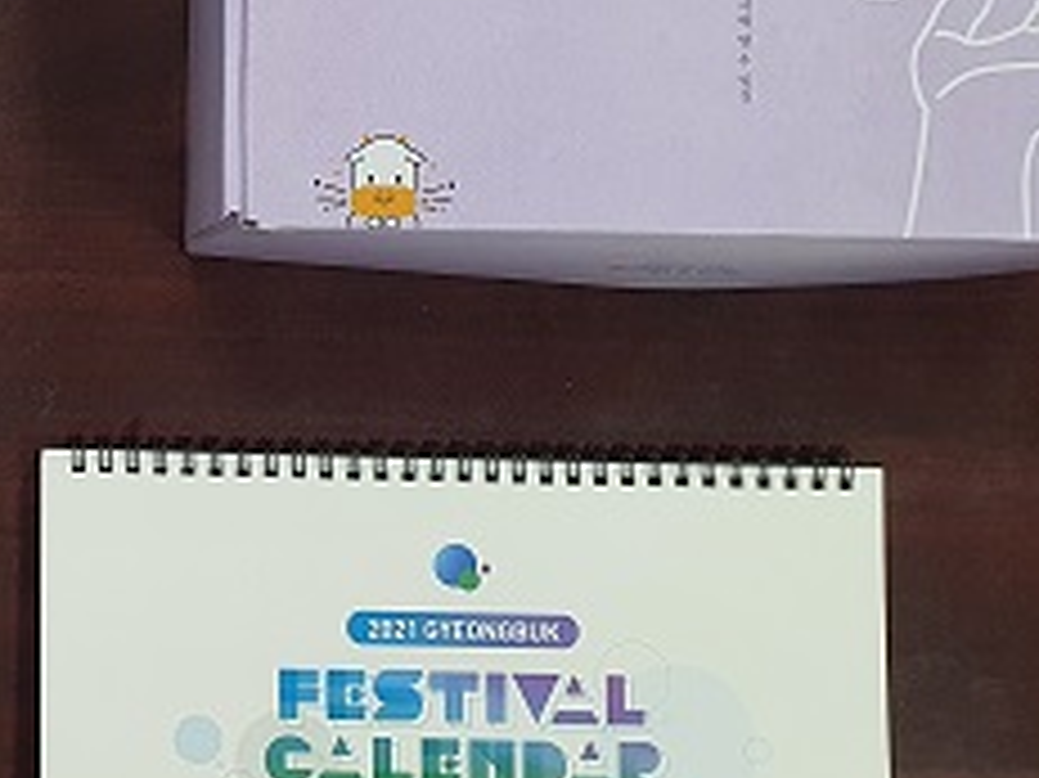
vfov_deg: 20.4
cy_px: 270
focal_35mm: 72
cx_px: -162
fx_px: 2160
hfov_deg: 24.8
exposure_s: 1/120
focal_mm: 4.3
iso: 160
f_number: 2.4
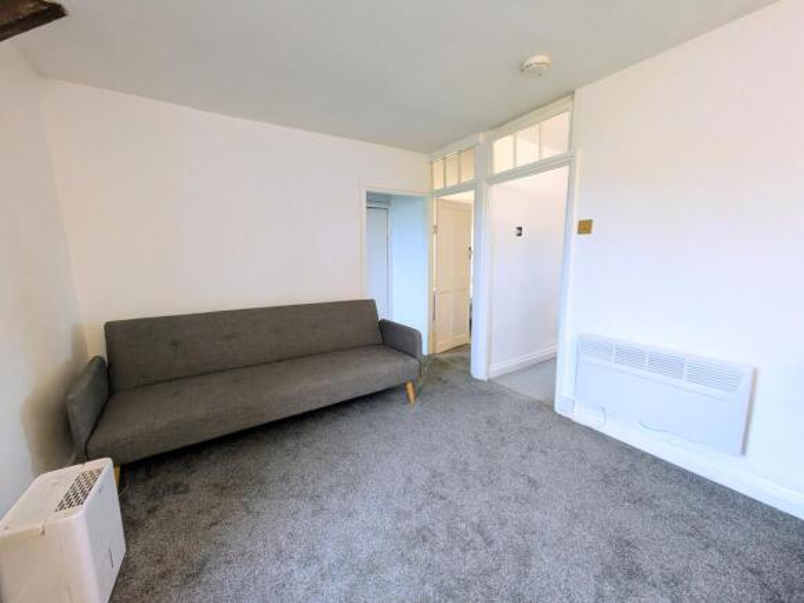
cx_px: 402
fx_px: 325
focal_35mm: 14
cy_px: 302
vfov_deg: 85.7
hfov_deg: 102.0
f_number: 2.2
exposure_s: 1/33.3
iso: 377
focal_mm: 1.83
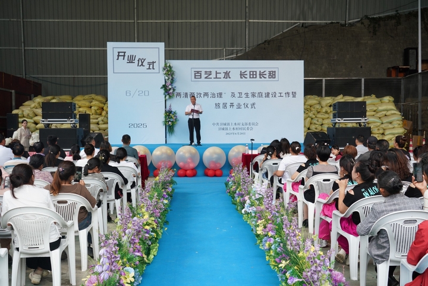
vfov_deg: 31.9
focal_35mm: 42
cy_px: 143
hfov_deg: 46.4
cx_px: 214
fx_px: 499
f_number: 7.1
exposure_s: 1/80
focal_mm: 42
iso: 250
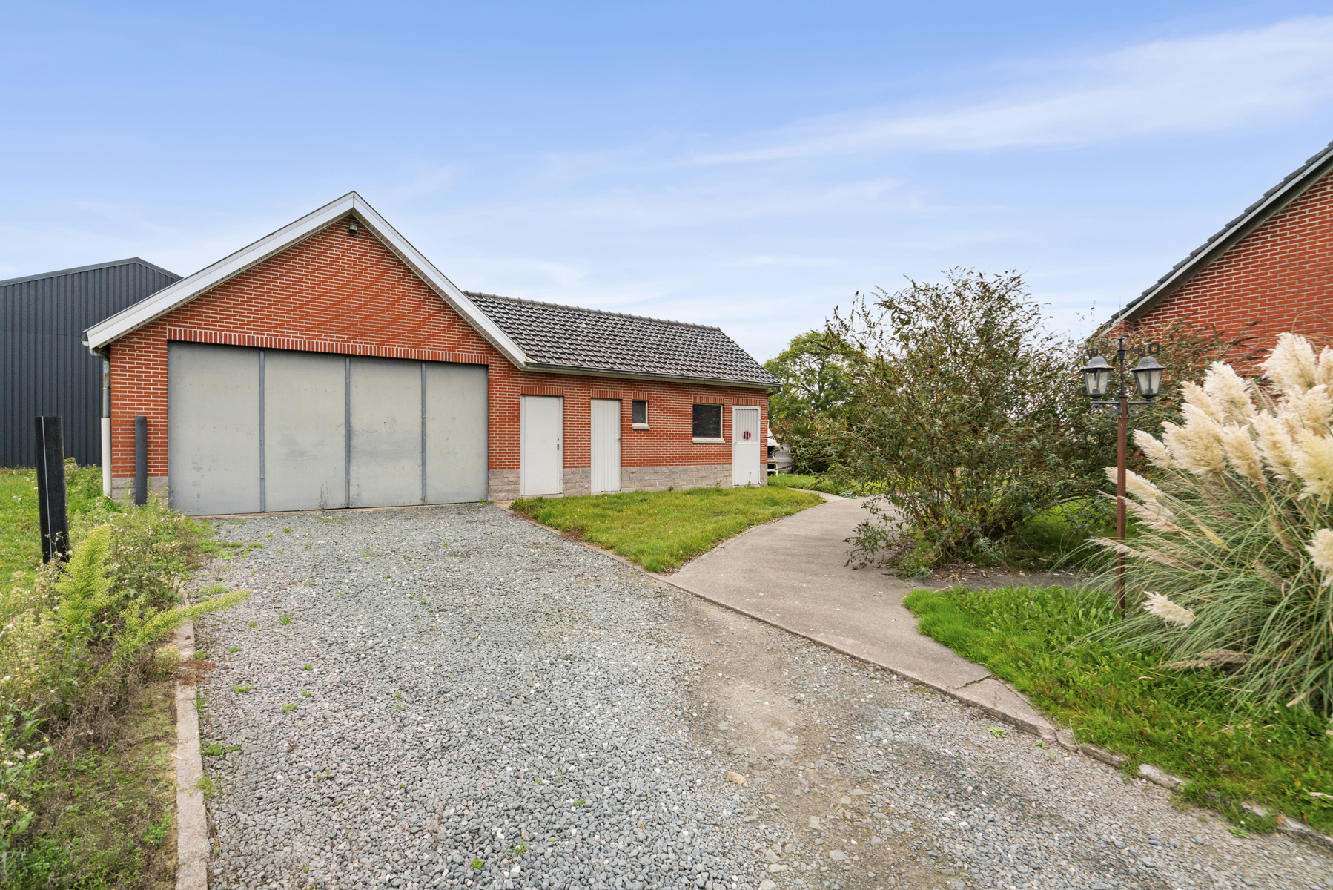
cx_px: 666
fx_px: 593
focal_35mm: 16
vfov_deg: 73.8
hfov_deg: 96.7
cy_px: 445
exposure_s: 1/80
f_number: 11
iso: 800
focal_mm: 16
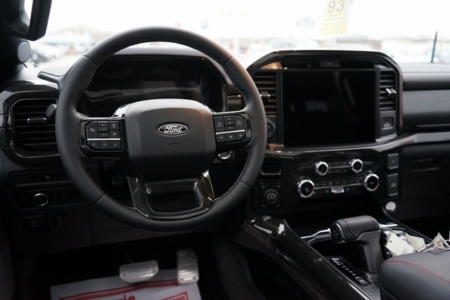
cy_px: 150
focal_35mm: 33
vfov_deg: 40.0
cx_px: 225
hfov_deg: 57.2
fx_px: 413
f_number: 3.2
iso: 3200
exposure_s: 1/160
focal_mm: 33
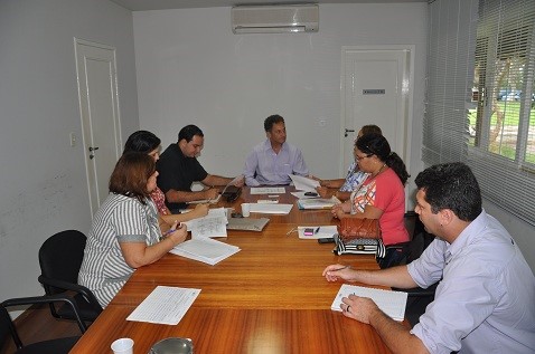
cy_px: 177
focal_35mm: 27
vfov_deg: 47.8
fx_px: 401
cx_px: 268
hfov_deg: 67.5
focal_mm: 18
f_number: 3.5
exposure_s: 1/60
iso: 200
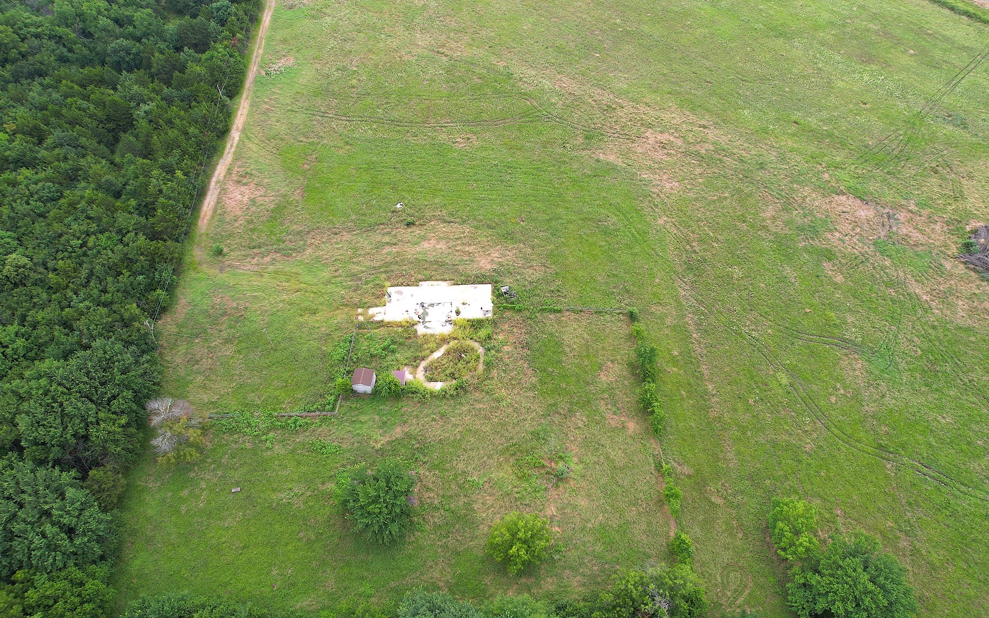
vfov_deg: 49.2
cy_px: 346
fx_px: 674
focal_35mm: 25
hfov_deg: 72.5
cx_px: 498
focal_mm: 8.38
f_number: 2.8
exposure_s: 1/400
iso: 100
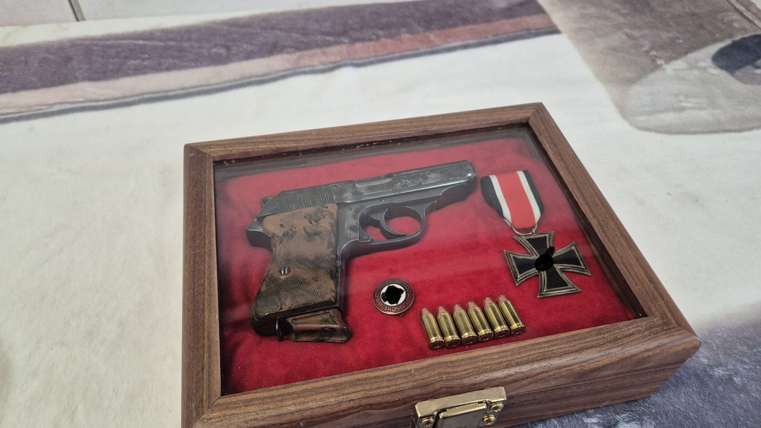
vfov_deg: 44.2
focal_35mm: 26
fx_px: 525
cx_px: 374
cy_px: 251
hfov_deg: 71.9
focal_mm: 5.4
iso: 400
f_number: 1.8
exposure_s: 1/100
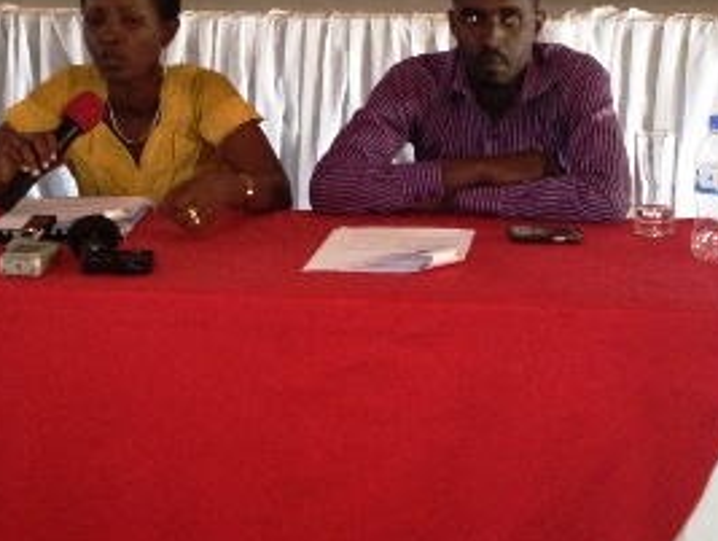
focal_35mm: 72
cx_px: 376
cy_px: 133
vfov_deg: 20.3
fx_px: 1495
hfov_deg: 27.0
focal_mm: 4.28
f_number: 2.4
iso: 320
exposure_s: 1/16
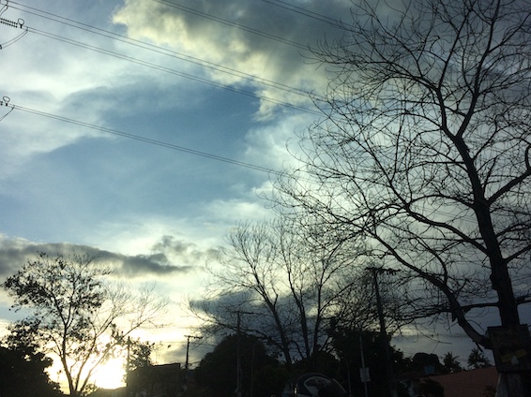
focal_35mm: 41
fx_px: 629
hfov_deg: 45.8
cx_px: 249
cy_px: 118
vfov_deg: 34.6
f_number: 2.2
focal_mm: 4.15
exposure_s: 1/456
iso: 32
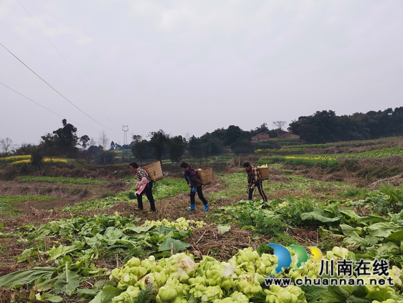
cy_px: 152
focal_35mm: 26
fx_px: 303
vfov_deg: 53.1
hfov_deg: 67.3
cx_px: 202
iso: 50
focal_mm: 4.75
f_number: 1.8
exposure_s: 1/877
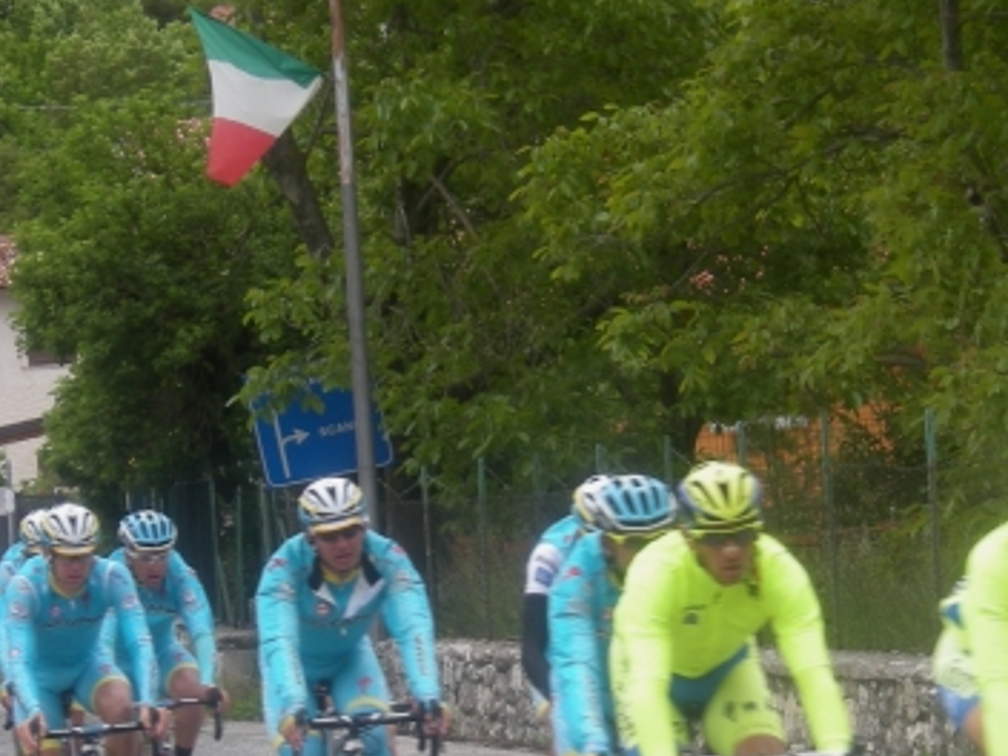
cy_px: 507
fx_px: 6756
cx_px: 570
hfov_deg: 8.5
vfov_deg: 6.4
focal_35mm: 232
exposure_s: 1/160
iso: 64
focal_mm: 17
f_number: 5.6
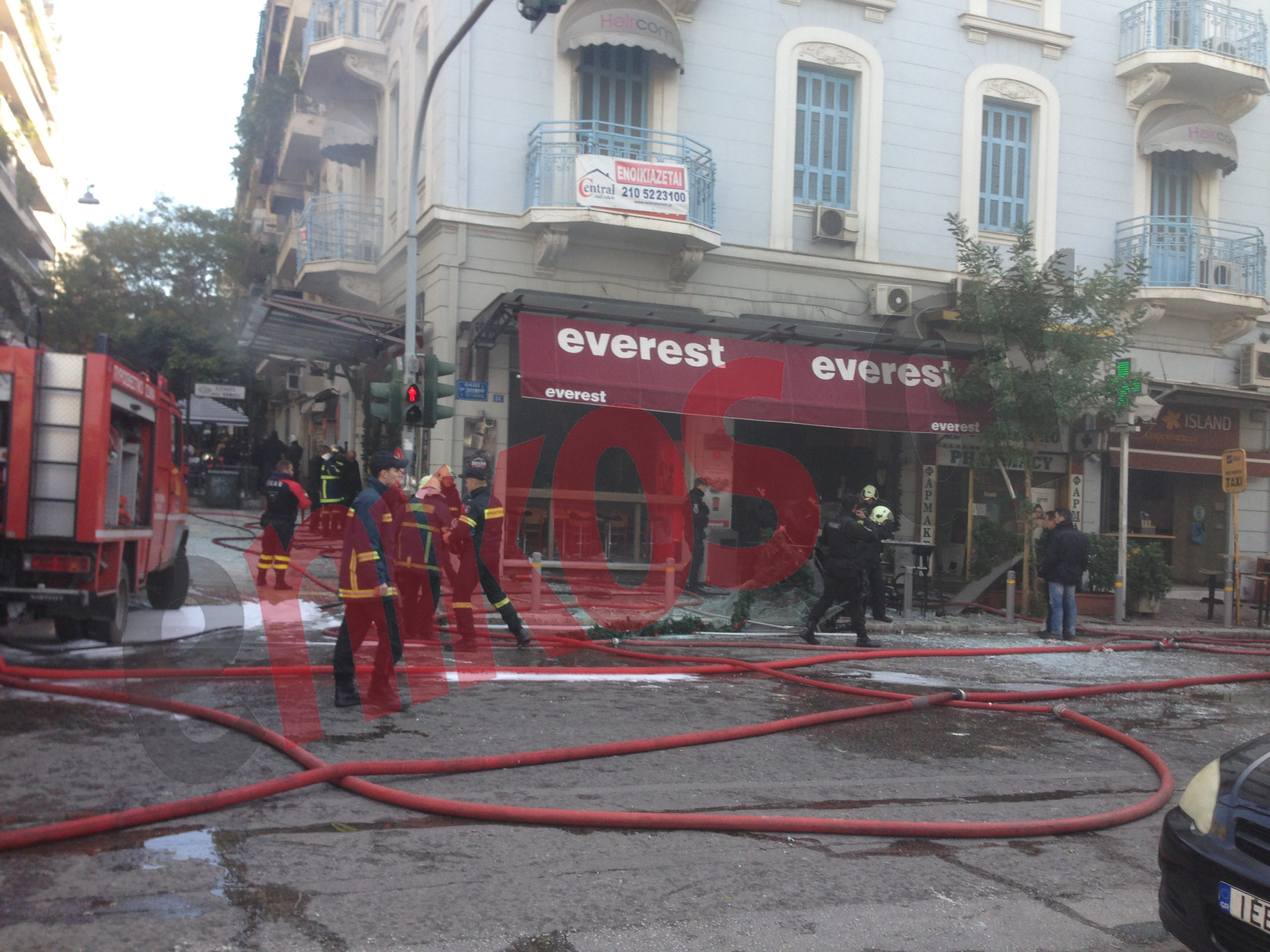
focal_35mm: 33
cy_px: 476
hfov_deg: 55.4
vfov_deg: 42.9
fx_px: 1211
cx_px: 635
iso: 50
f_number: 2.4
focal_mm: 4.12
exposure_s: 1/317
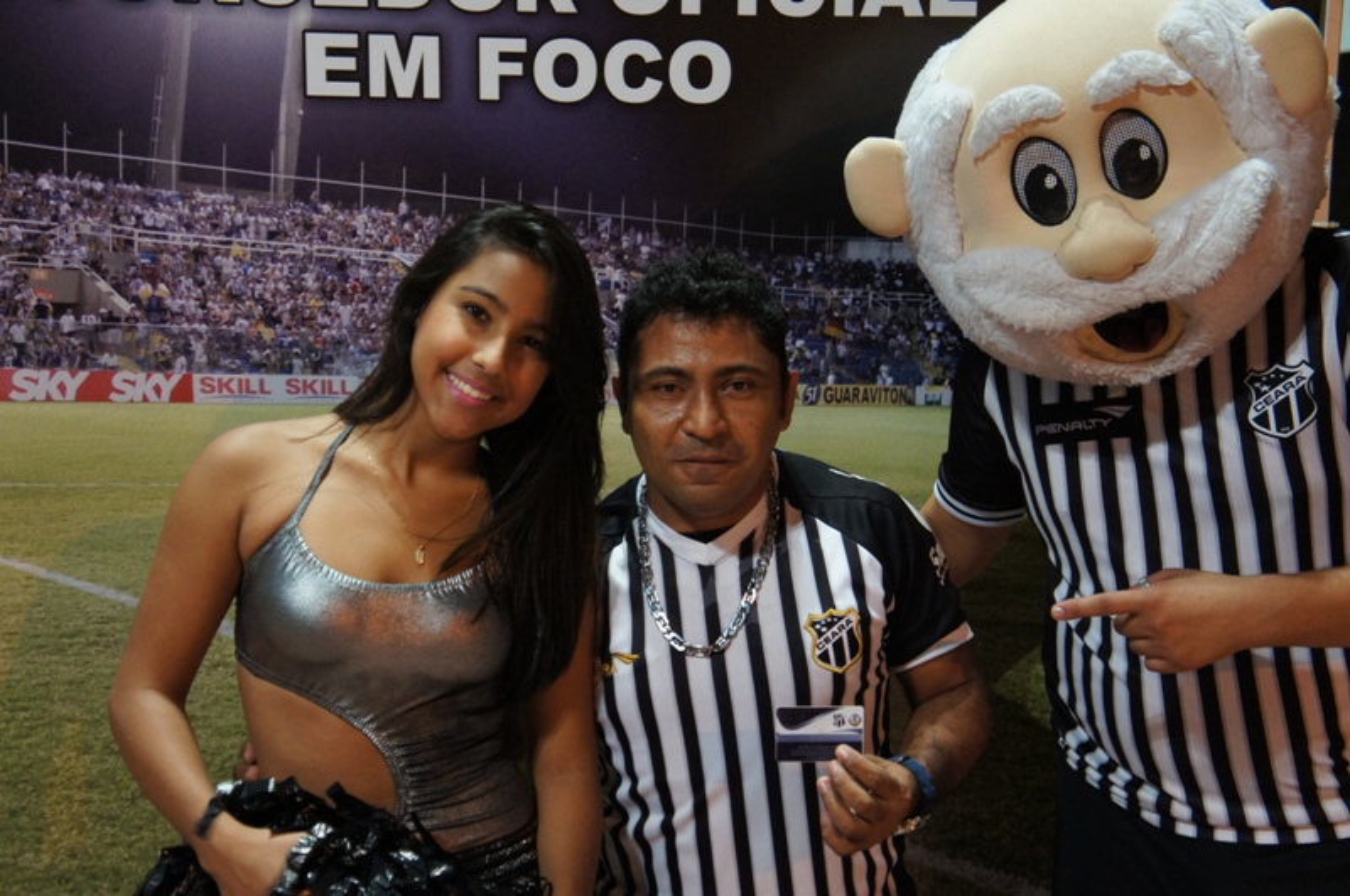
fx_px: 2191
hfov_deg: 34.3
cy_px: 448
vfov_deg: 23.1
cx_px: 675
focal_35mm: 58
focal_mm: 39
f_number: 4.5
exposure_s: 1/30
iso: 1600
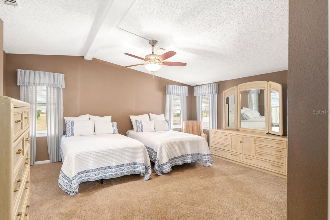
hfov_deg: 92.9
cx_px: 147
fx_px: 156
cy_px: 112
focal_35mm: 17
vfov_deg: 70.4
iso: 500
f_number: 8
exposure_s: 1/5
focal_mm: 15
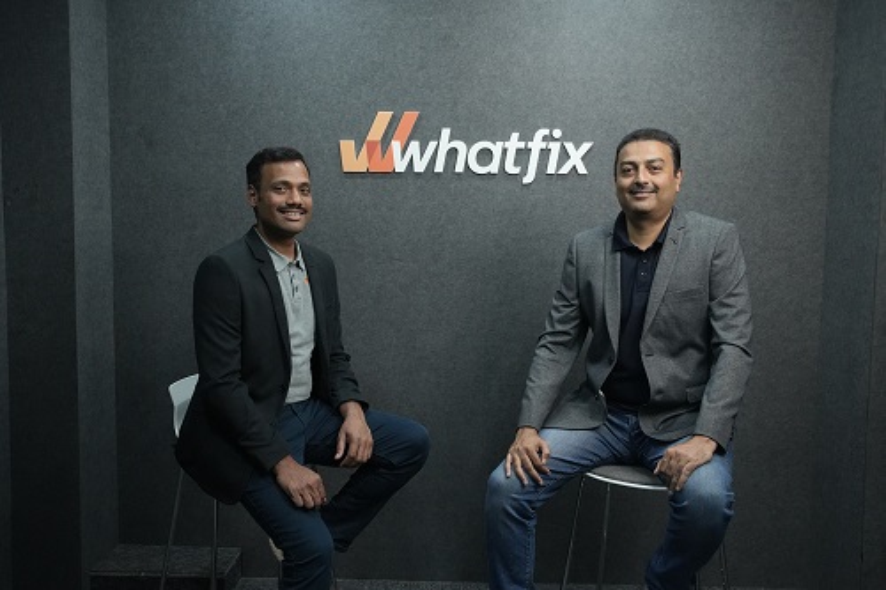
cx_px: 443
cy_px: 295
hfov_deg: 54.5
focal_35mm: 35
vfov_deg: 37.8
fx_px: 861
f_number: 5.6
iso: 6400
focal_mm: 35
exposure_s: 1/200
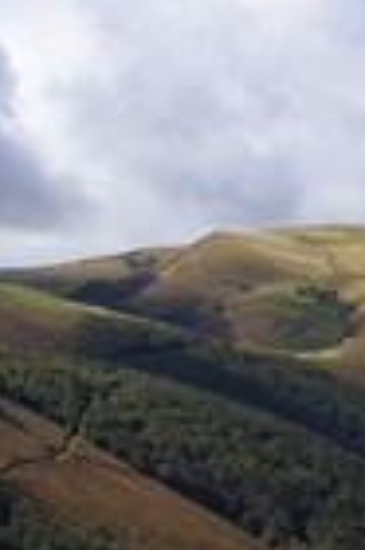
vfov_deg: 13.6
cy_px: 479
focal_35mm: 150
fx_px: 2287
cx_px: 440
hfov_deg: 9.0
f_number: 13
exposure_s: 1/250
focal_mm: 50
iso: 200
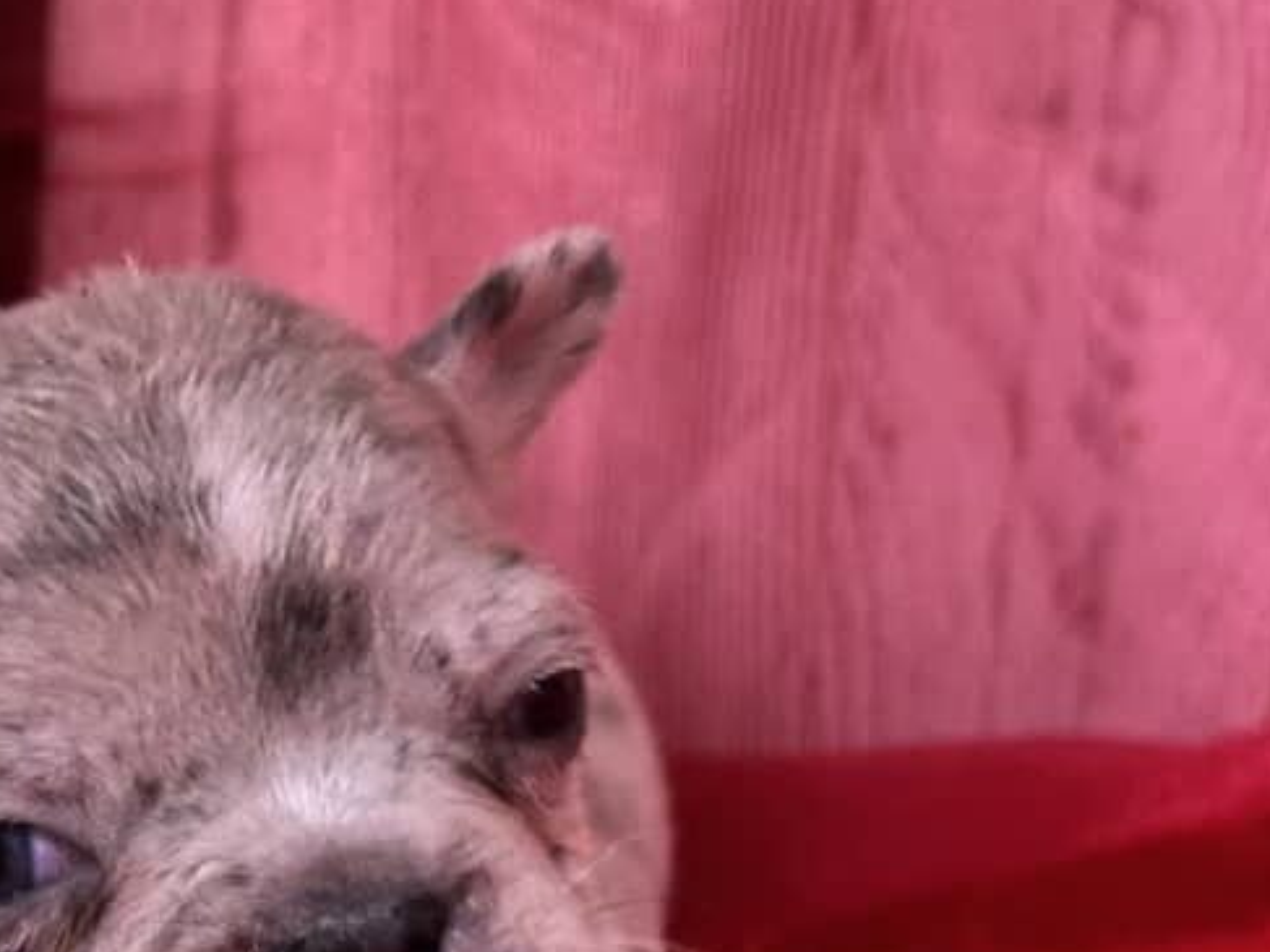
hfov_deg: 19.0
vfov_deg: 14.5
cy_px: 861
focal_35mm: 101
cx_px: 76
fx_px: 3705
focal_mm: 6.86
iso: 400
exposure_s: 1/40
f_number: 1.78
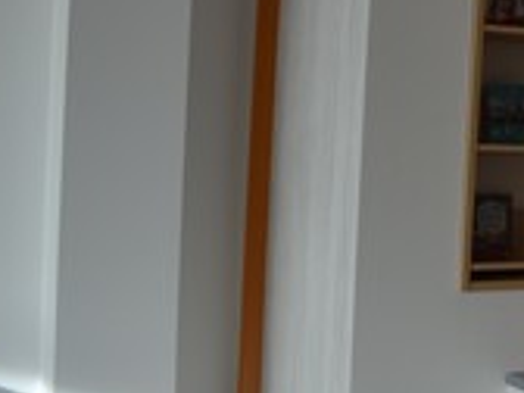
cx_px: 845
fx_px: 1332
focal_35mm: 88
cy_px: 75
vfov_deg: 16.6
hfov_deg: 18.8
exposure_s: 1/125
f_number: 5.6
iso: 125
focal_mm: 18
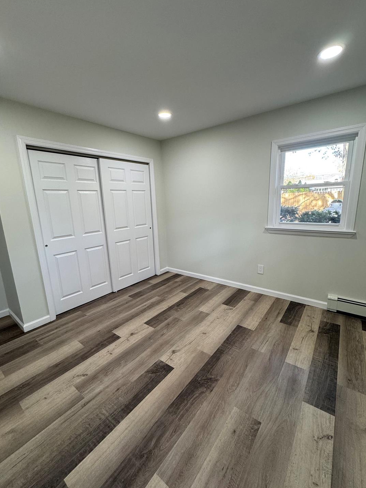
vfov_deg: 98.2
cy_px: 245
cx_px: 180
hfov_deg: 81.7
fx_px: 212
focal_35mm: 15
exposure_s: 1/120
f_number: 2.2
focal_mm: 2.22
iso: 200
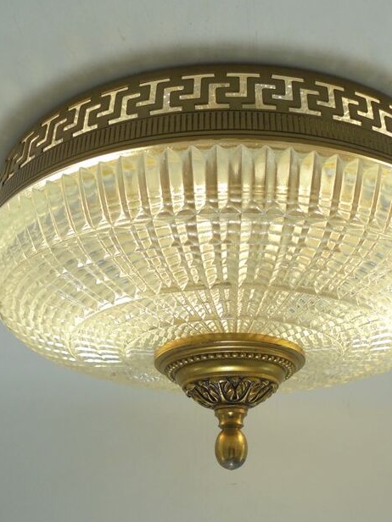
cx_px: 242
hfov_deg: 37.5
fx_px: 574
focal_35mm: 38
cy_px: 281
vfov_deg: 48.9
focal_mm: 4.6
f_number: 3.5
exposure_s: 1/200
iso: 100
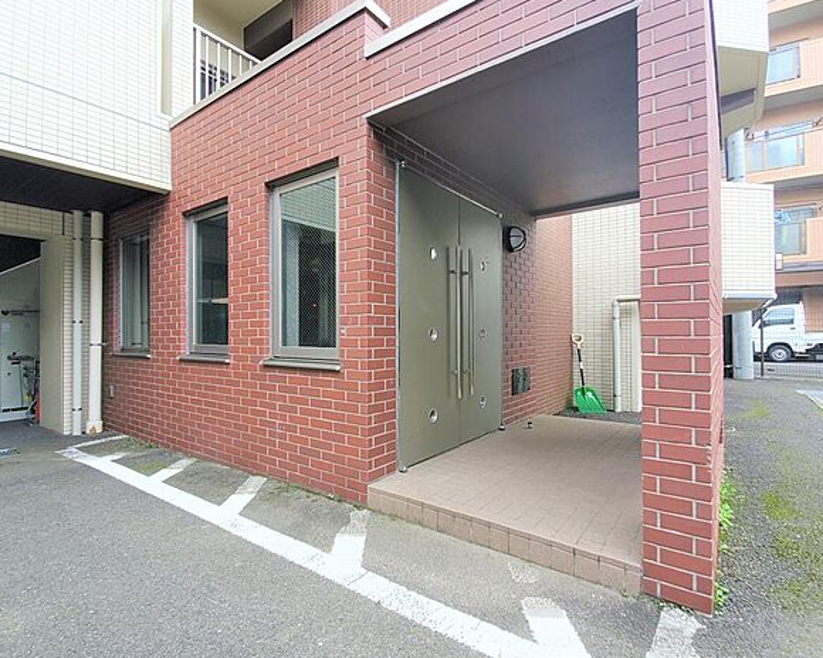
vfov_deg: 88.0
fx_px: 341
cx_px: 397
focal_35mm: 14
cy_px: 325
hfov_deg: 100.7
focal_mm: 1.8
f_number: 2.2
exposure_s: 1/100
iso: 64
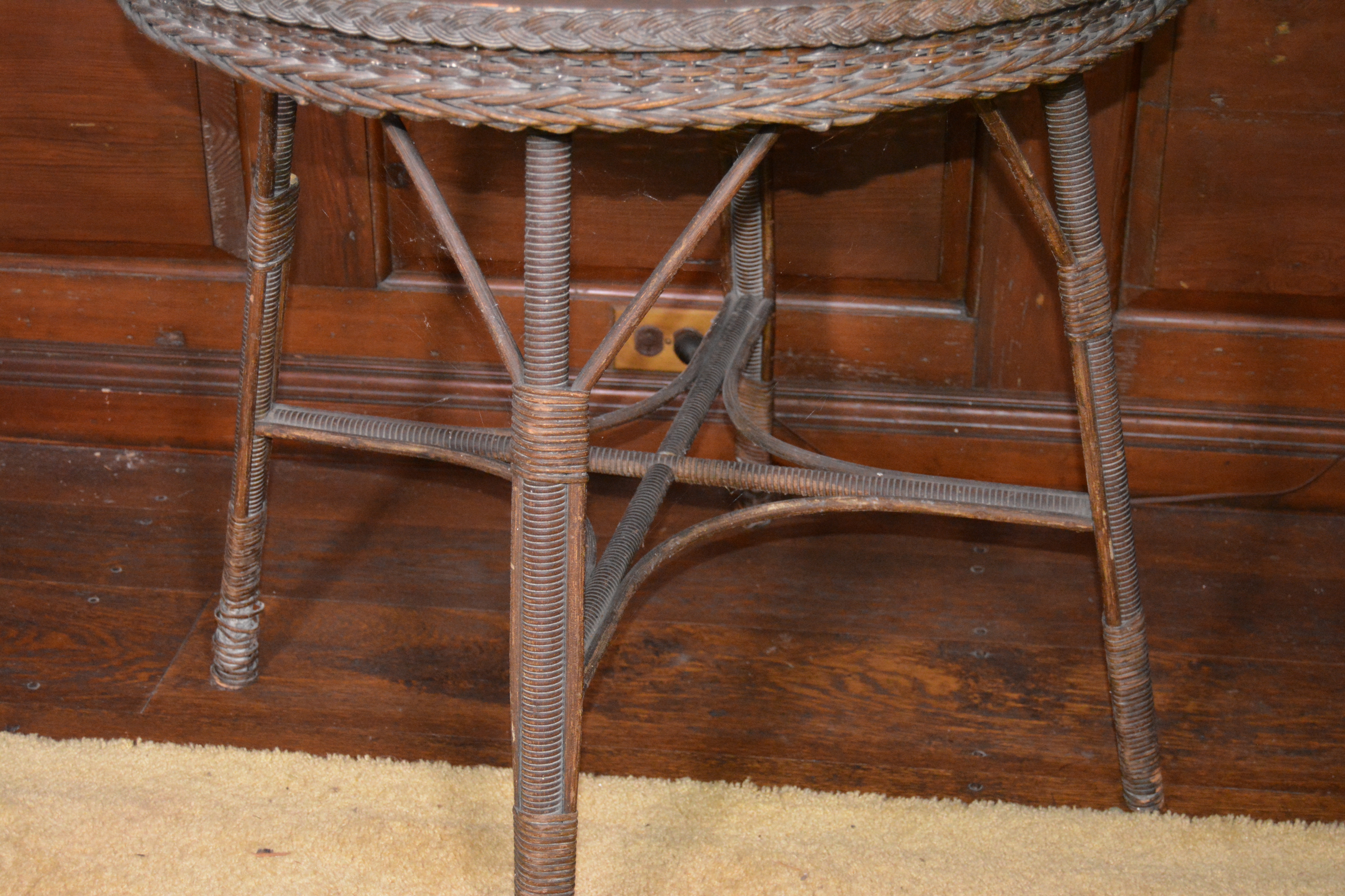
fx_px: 2129
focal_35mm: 57
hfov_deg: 35.1
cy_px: 448
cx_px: 672
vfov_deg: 23.8
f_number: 4.8
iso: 3200
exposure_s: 1/60
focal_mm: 38
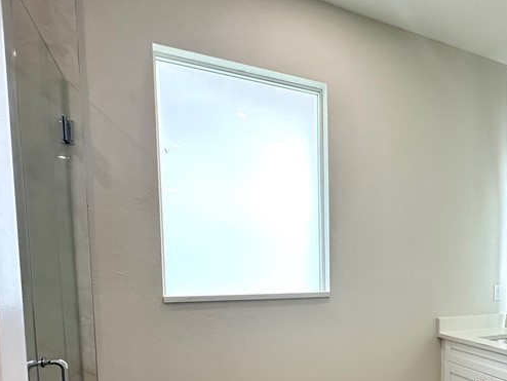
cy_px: 303
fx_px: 425
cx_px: 407
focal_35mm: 29
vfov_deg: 45.9
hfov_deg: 57.0
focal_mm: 2.22
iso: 200
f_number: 2.2
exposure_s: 1/120
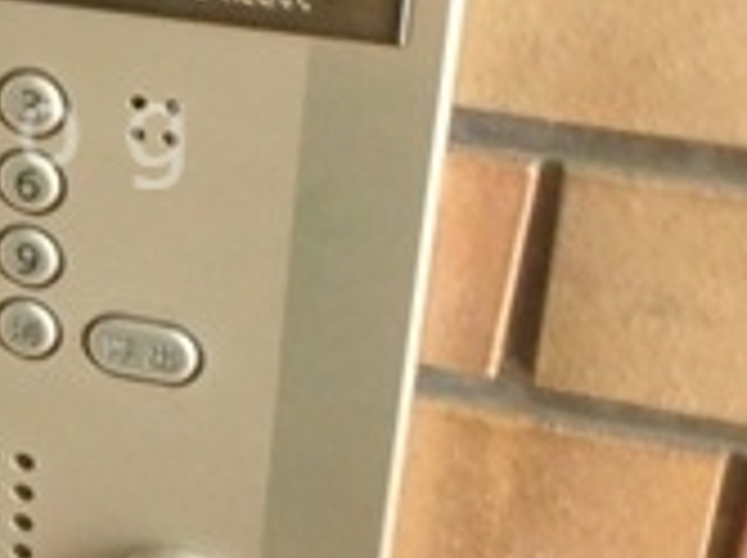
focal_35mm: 81
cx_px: -99
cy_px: 135
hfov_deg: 22.6
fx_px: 1745
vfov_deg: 18.0
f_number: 3.5
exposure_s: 1/13
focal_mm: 3.7
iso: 800
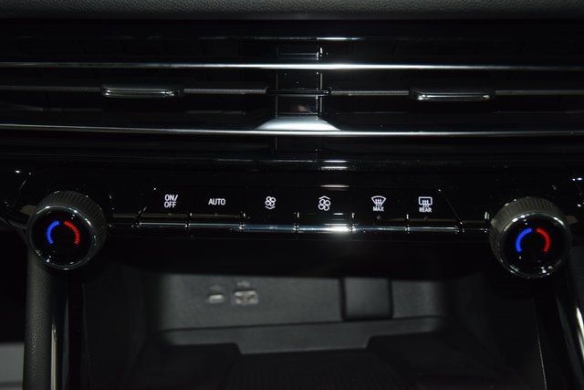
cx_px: 292
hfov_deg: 35.0
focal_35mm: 57
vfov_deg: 23.8
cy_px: 195
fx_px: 925
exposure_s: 1/13
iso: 560
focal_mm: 38
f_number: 4.2
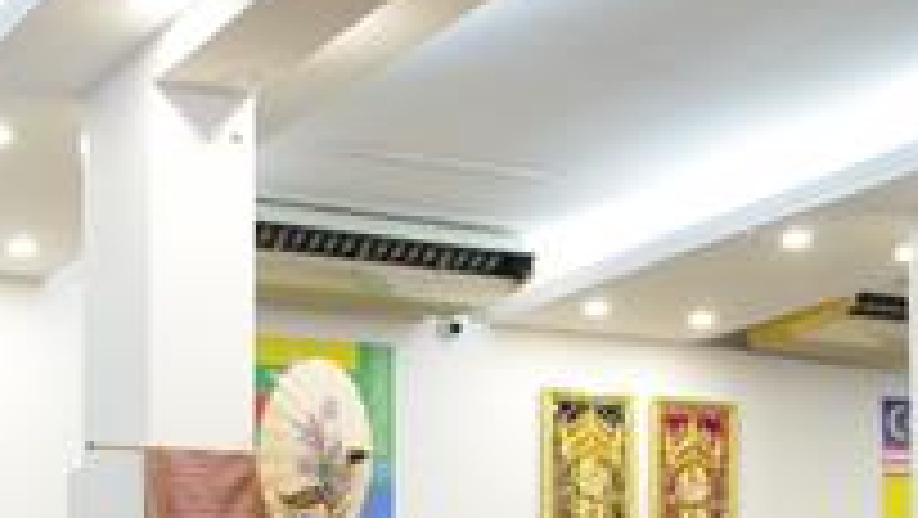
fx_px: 2021
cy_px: 759
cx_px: 81
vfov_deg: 13.8
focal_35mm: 83
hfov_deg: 24.8
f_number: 4
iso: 1600
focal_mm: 18
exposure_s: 1/40
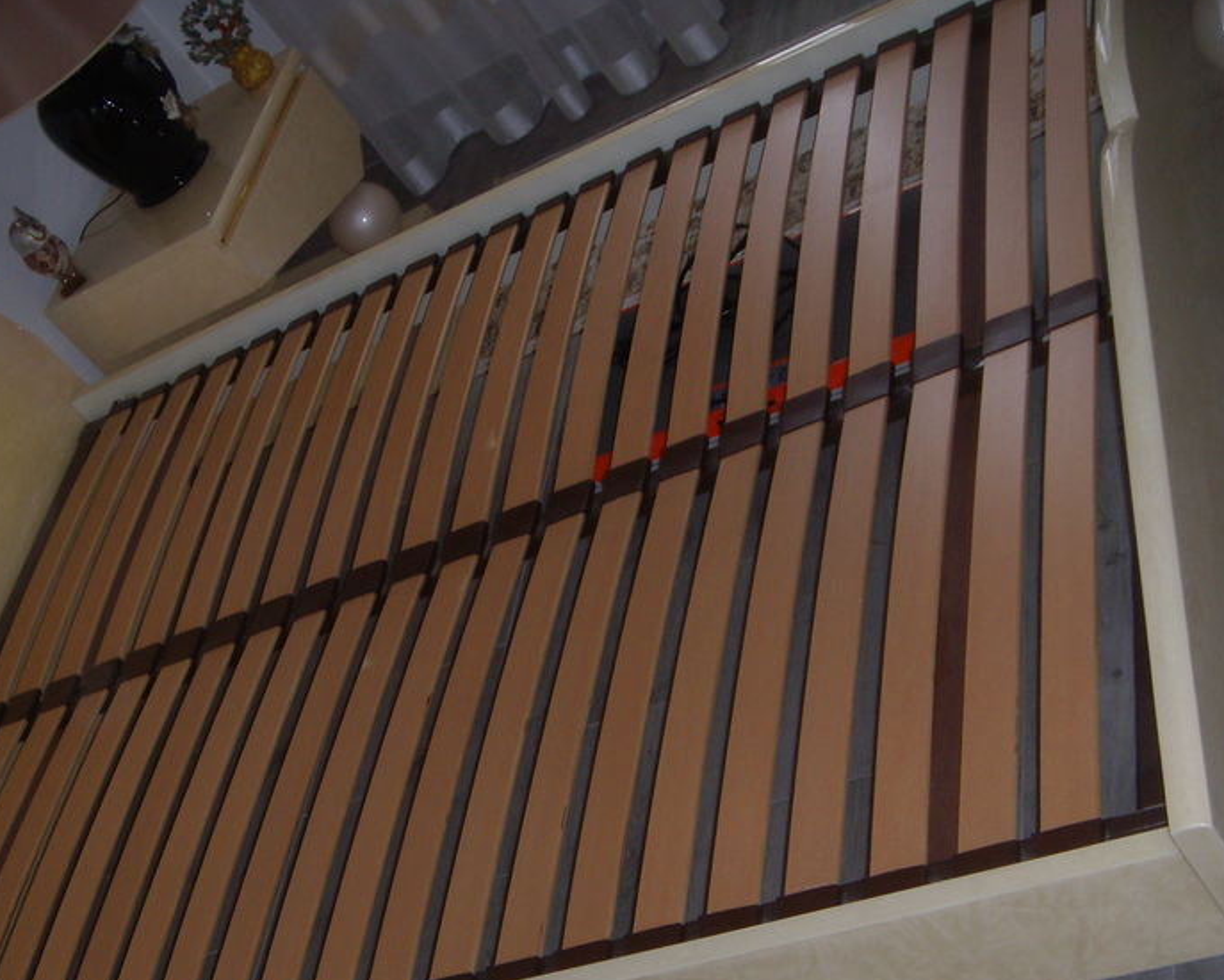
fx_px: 1957
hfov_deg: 34.7
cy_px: 634
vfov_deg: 28.0
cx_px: 581
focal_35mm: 54
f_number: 3.5
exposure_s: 1/60.2
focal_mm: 6.4
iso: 64
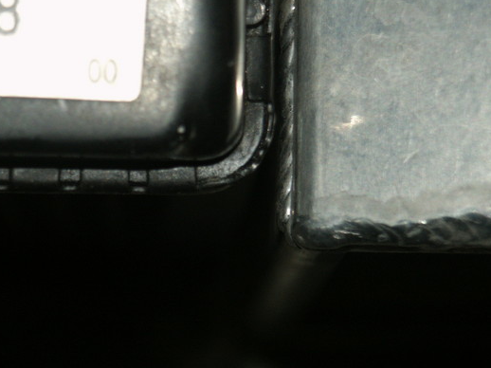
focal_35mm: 309
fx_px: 4381
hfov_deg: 6.4
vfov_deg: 4.8
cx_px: 154
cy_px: 182
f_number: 4
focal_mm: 50.69
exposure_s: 1/180
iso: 100
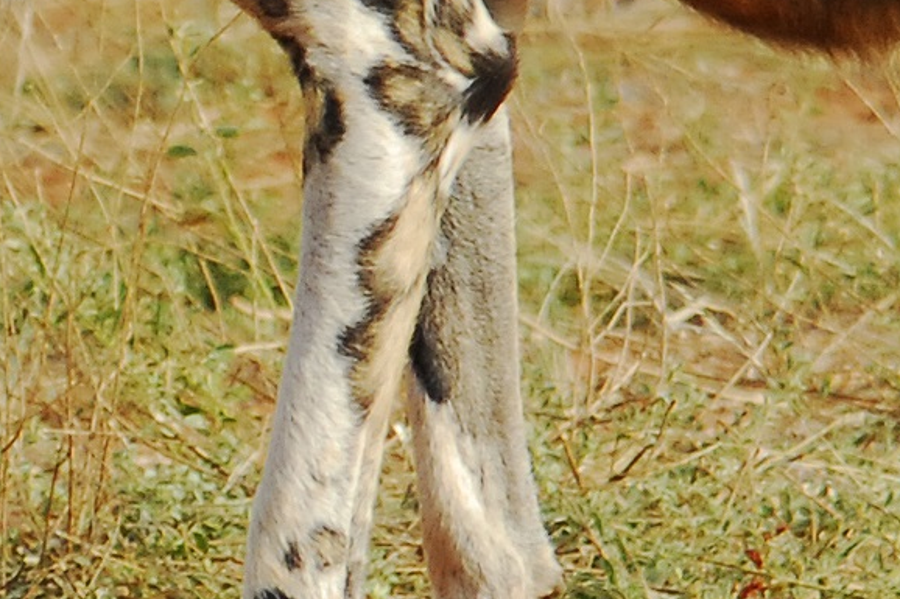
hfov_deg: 1.4
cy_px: -11
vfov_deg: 0.9
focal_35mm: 1509
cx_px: 411
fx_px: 37712
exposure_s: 1/320
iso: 400
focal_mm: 300
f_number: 9
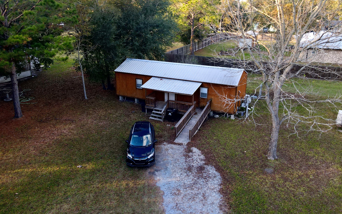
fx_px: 252
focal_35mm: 27
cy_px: 93
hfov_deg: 68.4
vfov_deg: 45.9
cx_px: 169
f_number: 2.8
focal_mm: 4.5
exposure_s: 1/4
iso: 100
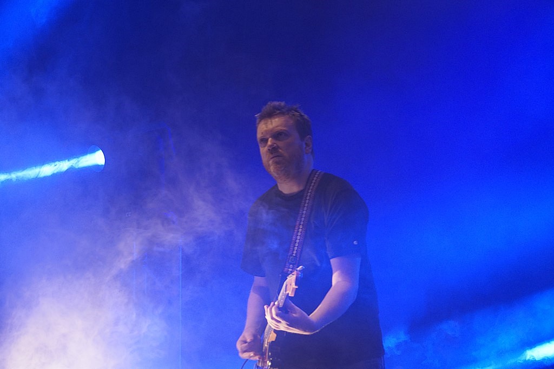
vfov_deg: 10.2
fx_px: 2077
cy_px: 184
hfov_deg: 15.2
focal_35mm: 135
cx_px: 277
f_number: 4.5
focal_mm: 90
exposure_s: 1/60
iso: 640
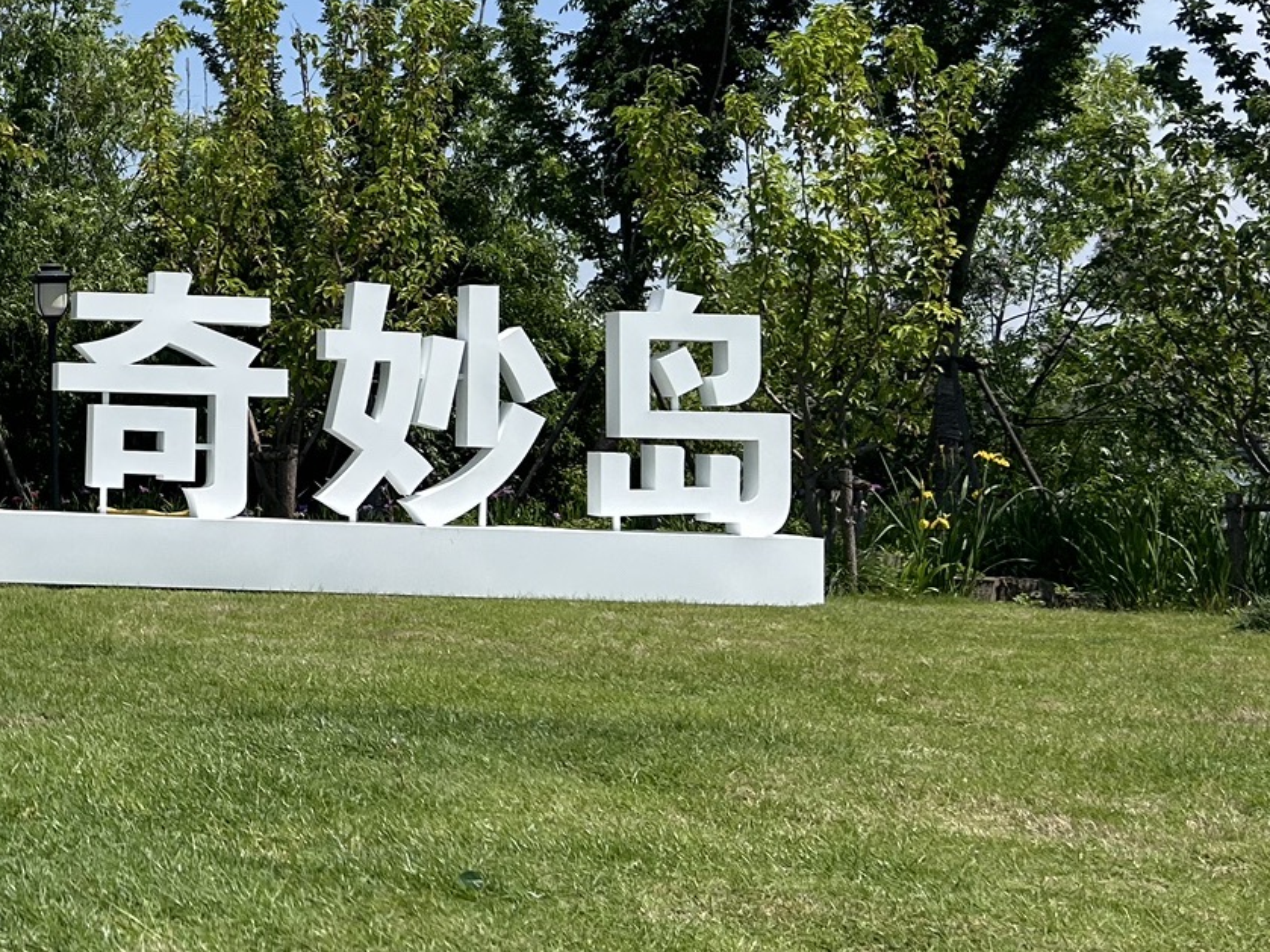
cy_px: 248
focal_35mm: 62
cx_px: -159
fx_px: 2274
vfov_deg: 23.4
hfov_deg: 28.1
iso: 50
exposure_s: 1/5587
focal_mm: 5.7
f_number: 1.5
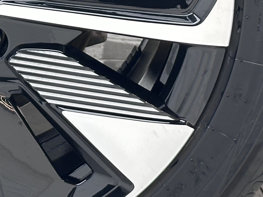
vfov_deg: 7.6
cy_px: -48
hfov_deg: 10.1
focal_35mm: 193
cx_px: -66
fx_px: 1466
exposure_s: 1/50
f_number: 1.78
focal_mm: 6.86
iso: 100
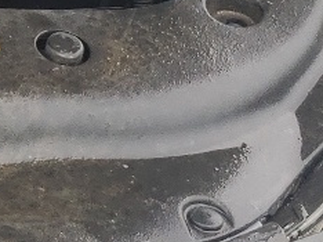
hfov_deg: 9.7
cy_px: -261
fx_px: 1659
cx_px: -483
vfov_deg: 7.9
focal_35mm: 178
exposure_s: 1/256
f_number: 1.5
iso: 50
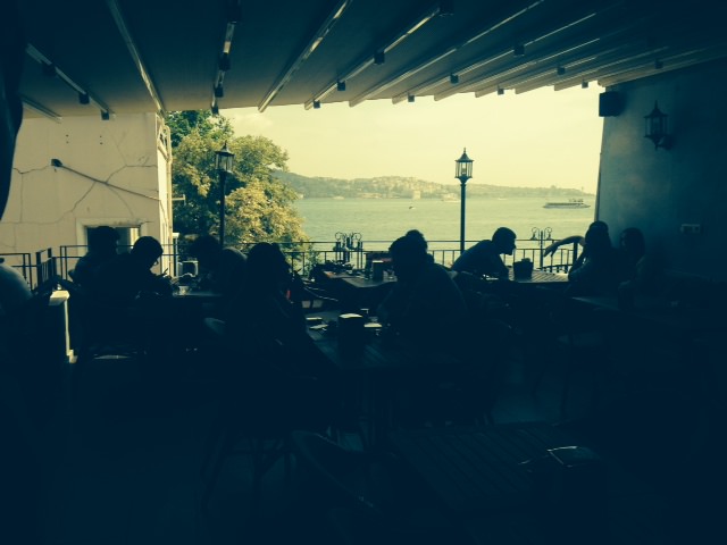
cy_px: 272
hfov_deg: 55.4
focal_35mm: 33
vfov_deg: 42.9
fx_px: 693
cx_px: 364
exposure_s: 1/1261
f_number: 2.4
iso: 50
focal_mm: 4.12
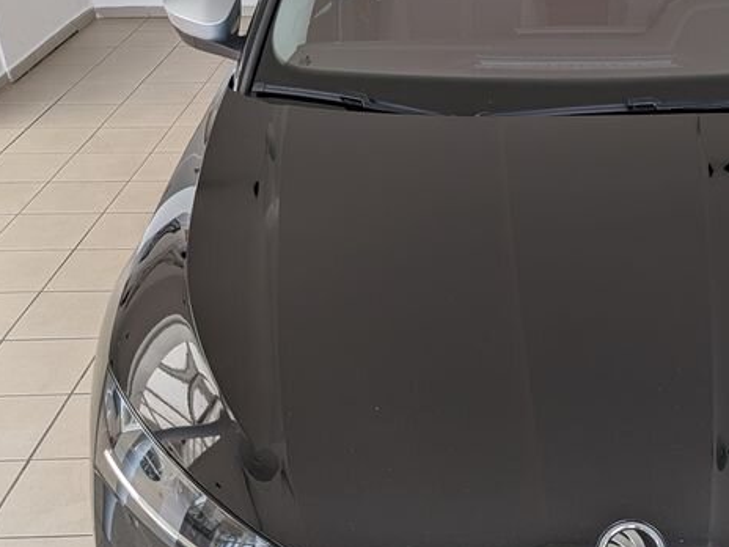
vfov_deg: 27.4
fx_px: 1116
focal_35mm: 53
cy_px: 343
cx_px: 595
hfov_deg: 34.9
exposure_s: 1/50
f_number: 1.7
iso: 28
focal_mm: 4.53
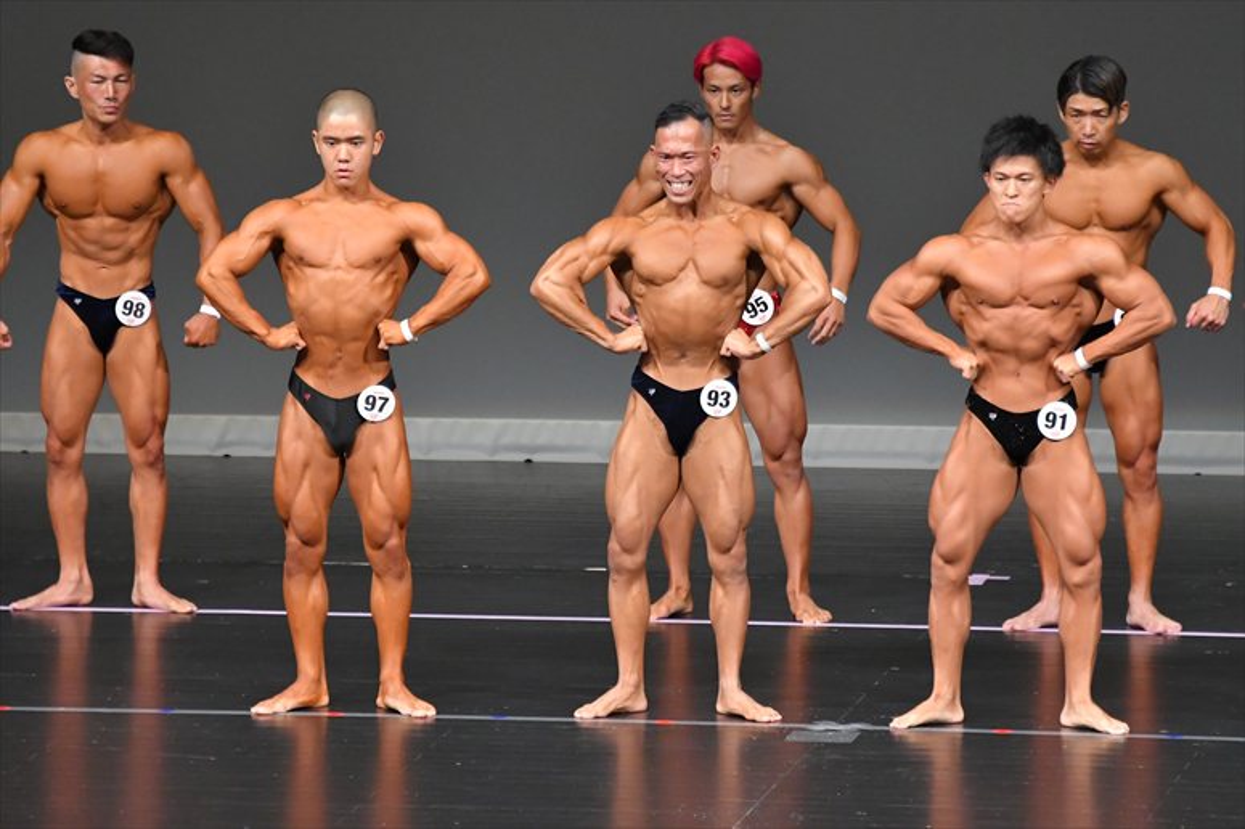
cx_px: 622
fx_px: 10889
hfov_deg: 6.5
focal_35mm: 315
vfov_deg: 4.4
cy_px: 414
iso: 5000
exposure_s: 1/400
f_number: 5.6
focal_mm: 210
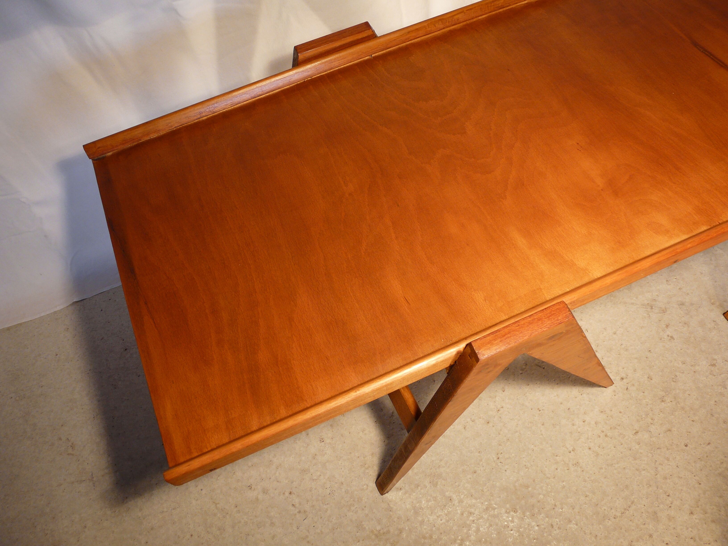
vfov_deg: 49.7
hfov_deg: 63.4
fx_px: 589
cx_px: 364
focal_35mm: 28
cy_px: 273
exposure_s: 1/60
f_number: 2.8
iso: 100
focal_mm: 4.6
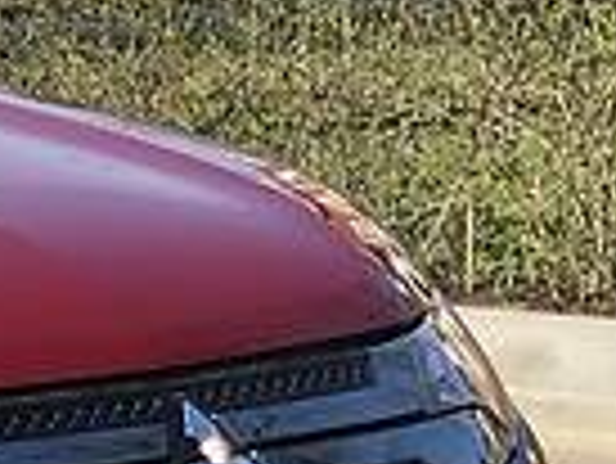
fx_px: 5397
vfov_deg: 4.9
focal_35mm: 303
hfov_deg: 6.2
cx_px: -895
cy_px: 590
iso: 16
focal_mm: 6
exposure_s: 1/316
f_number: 2.4
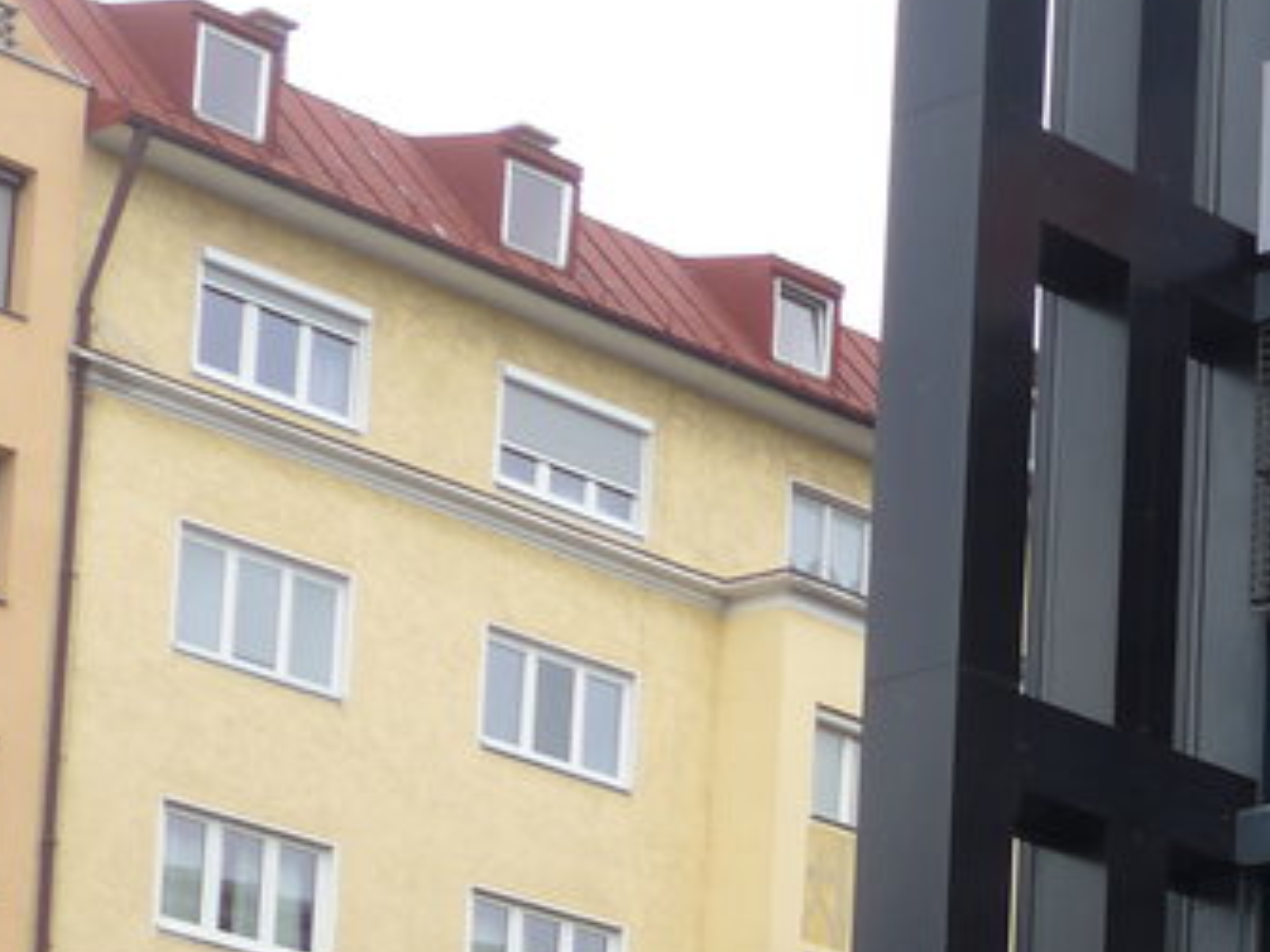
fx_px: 4731
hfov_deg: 14.4
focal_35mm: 129
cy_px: 1620
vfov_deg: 10.9
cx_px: 1858
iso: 80
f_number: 2.8
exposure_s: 1/250
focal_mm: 7.5
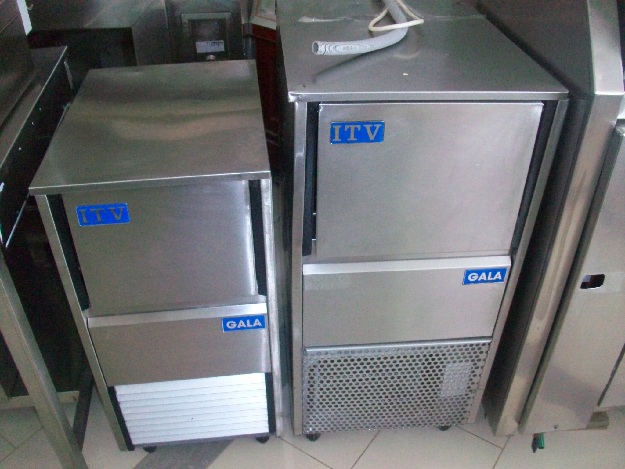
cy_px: 234
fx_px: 578
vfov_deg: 44.2
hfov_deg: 56.8
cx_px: 312
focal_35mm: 32
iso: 400
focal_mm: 5.7
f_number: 2.8
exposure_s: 1/60
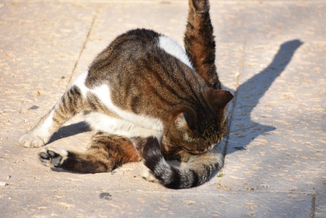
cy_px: 109
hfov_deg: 5.7
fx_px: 3260
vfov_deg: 3.8
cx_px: 163
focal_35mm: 360
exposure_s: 1/250
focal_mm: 240
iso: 100
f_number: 8
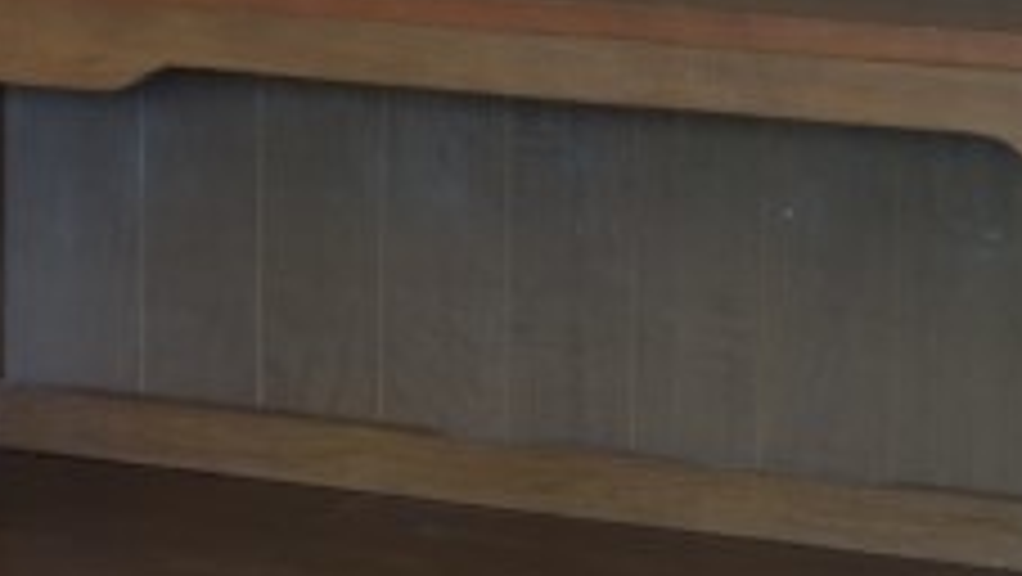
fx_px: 4420
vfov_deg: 7.5
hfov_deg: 13.2
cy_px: 270
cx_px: 684
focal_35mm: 163
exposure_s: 1/15
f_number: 3.2
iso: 800
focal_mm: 17.18
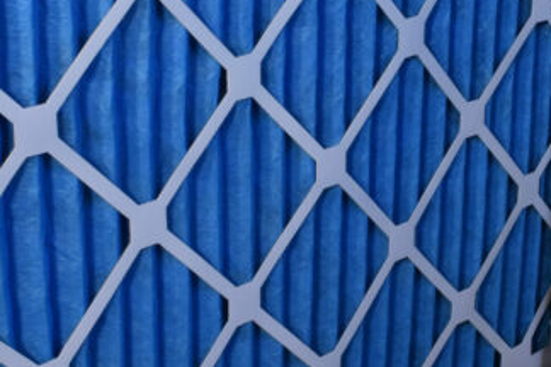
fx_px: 1524
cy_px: 161
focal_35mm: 100
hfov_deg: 20.3
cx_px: 435
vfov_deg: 13.7
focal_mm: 21
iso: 320
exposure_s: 1/60
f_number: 20
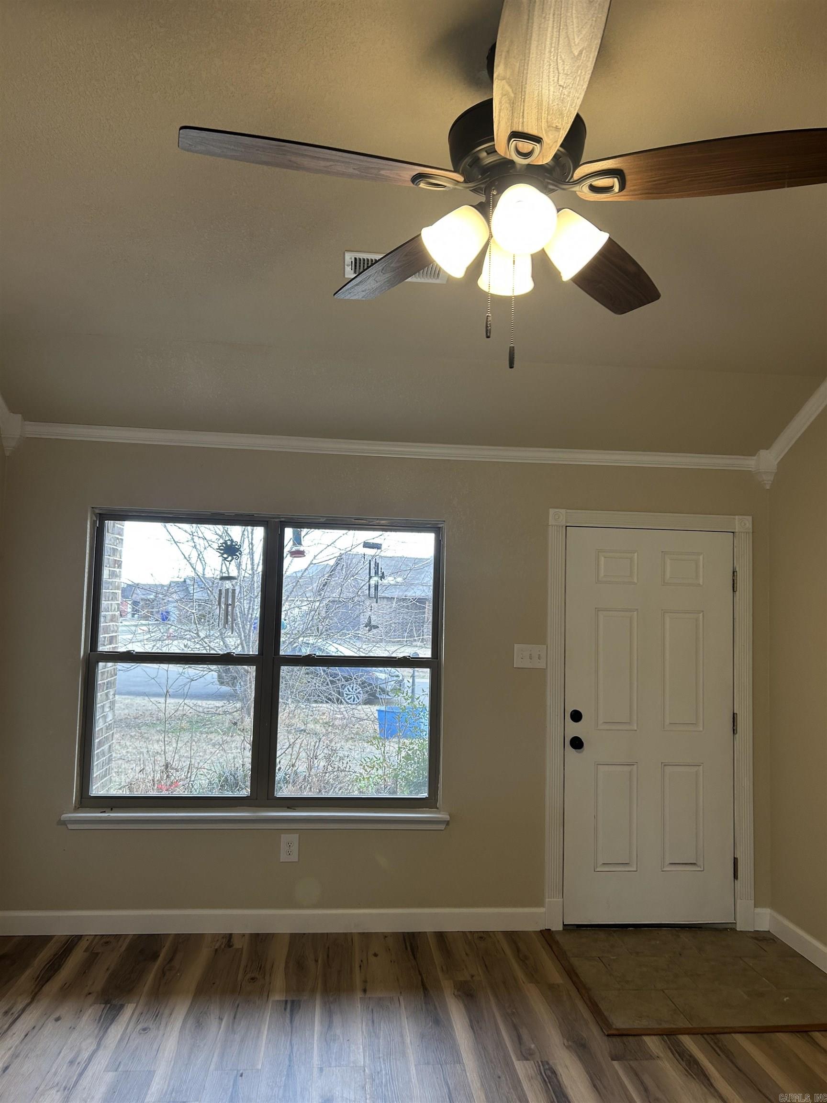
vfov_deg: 67.3
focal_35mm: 26
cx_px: 414
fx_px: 828
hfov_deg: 53.1
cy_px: 552
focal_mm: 5.7
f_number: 1.5
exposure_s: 1/120
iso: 64
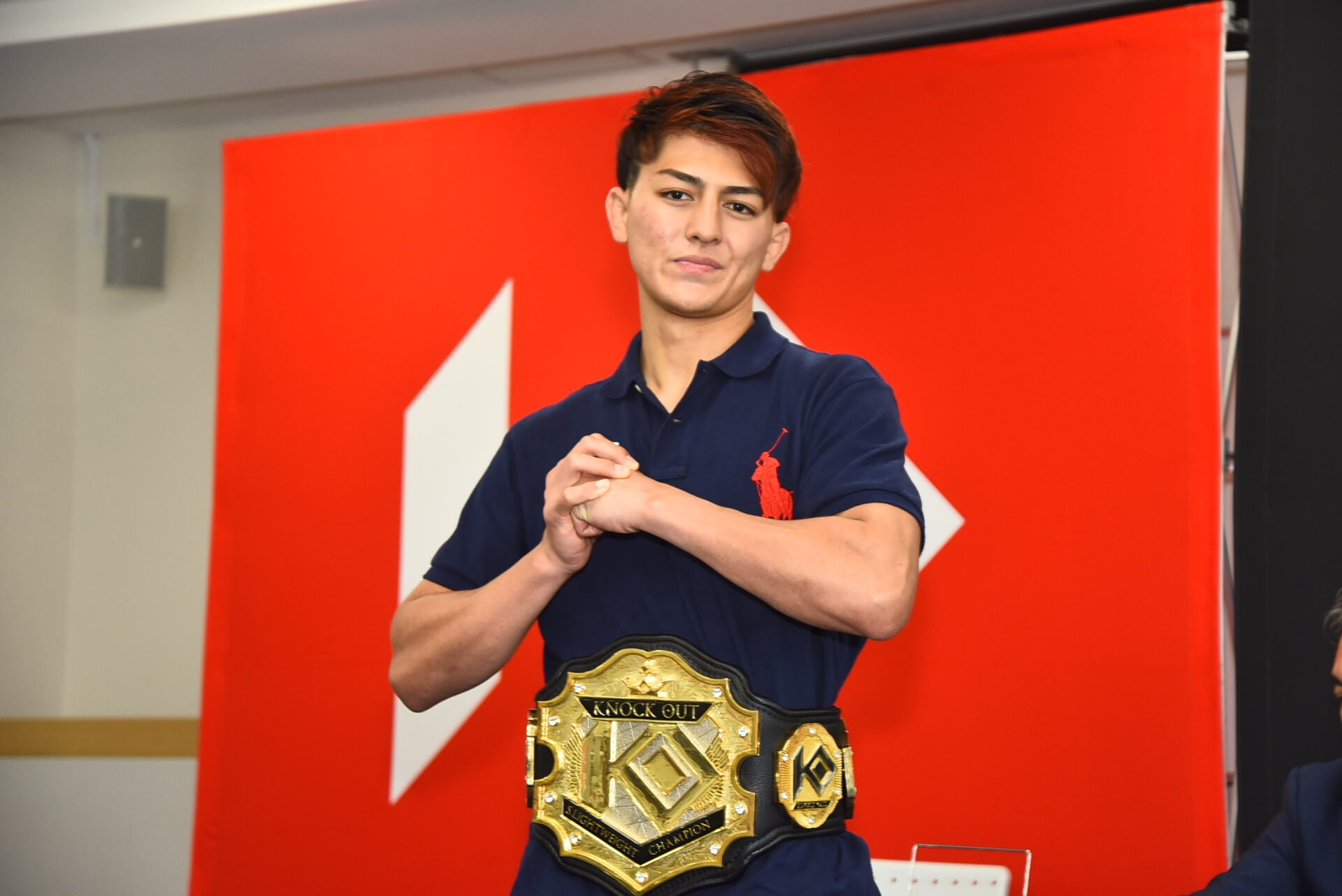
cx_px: 671
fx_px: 2610
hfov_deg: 28.8
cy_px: 448
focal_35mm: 70
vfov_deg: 19.5
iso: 1000
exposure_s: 1/200
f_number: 4.5
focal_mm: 70
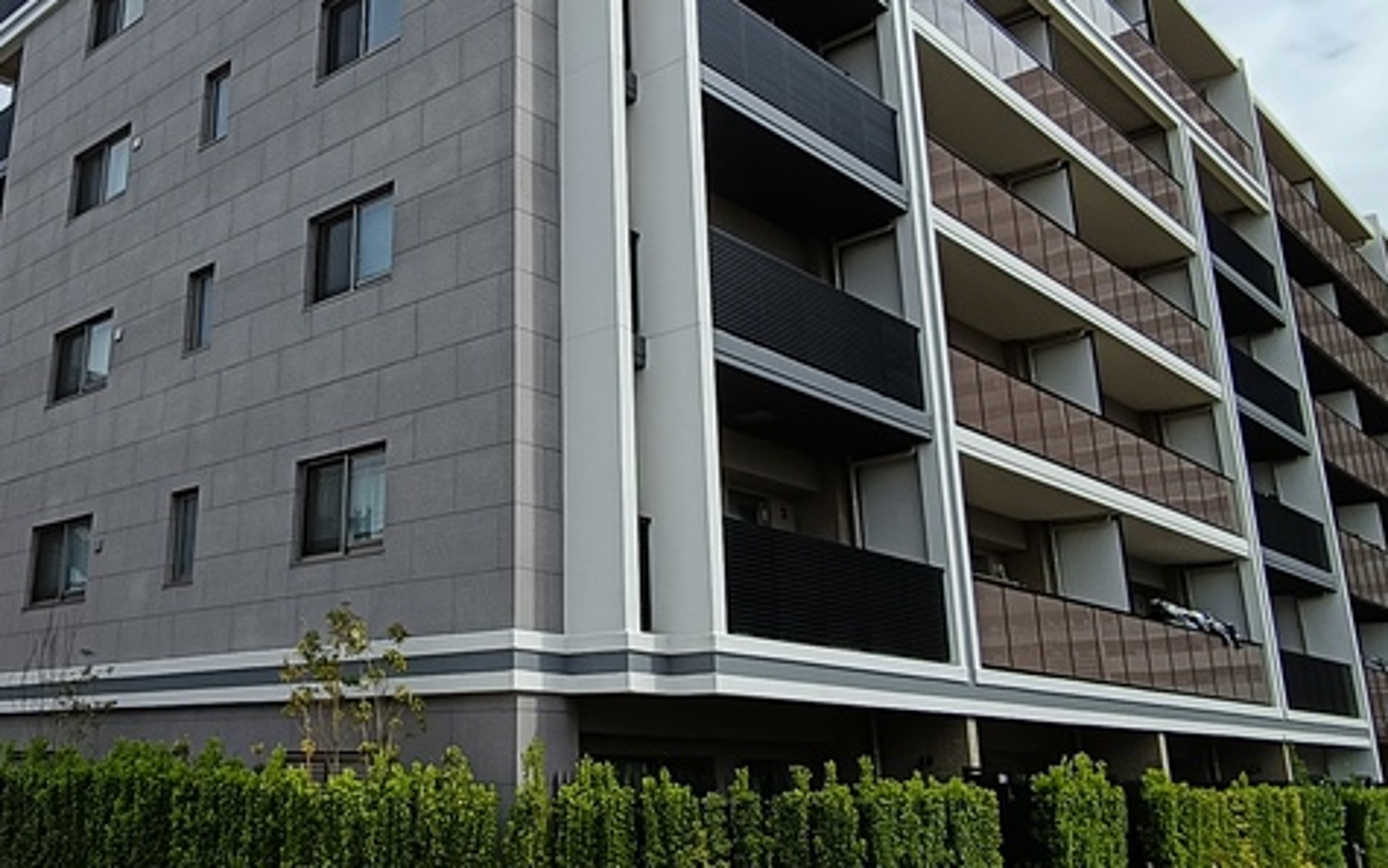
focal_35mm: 34
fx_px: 1286
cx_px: 462
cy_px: 339
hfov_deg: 55.5
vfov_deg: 37.1
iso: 64
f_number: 2.2
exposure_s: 1/1195
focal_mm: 1.68
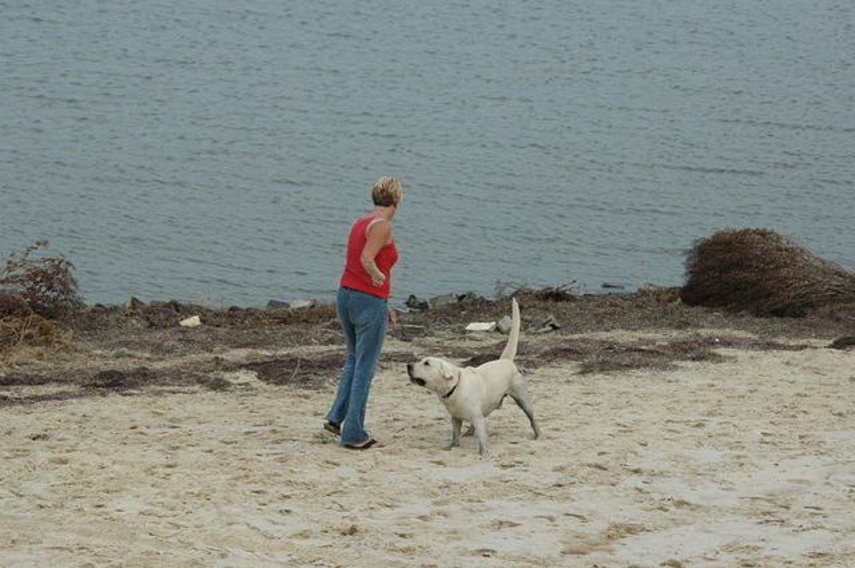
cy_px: 284
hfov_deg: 11.8
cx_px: 428
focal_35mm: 174
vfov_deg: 7.9
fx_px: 4127
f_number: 9
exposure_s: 1/1250
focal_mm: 116
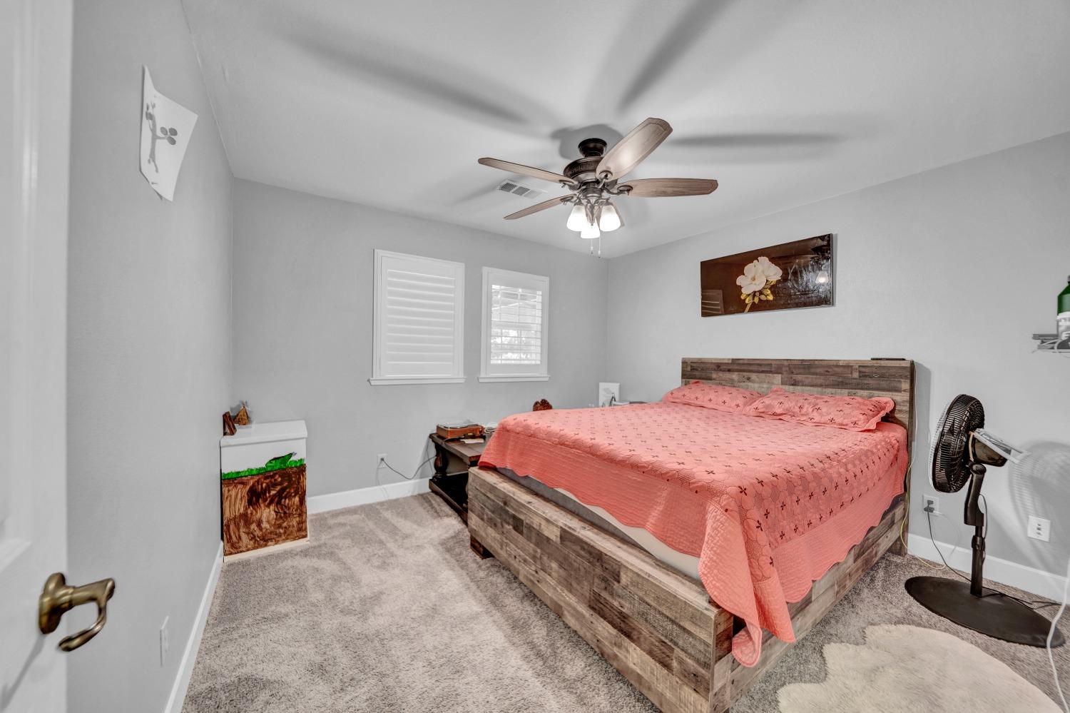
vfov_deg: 90.0
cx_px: 535
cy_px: 356
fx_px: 357
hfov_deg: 112.6
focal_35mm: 12
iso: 100
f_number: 4.5
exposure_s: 1/2.5
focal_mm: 12
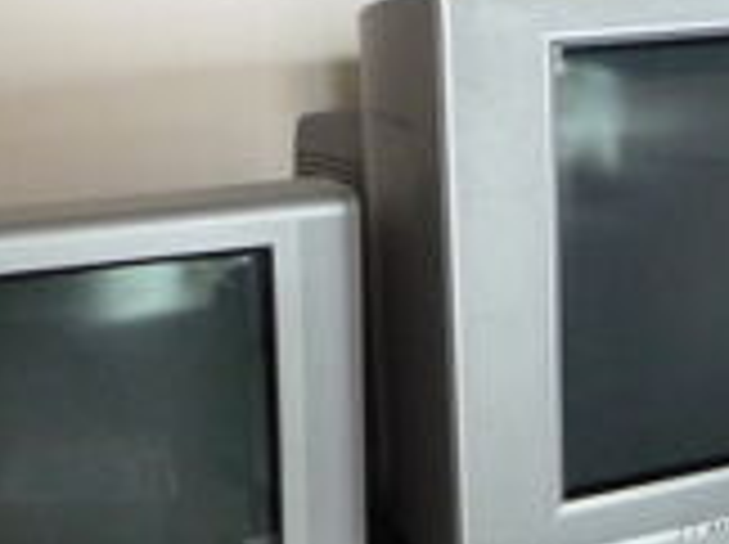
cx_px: 423
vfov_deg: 15.9
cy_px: 670
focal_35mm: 89
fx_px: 1872
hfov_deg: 22.0
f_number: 3.3
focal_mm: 5.2
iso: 400
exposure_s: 1/8
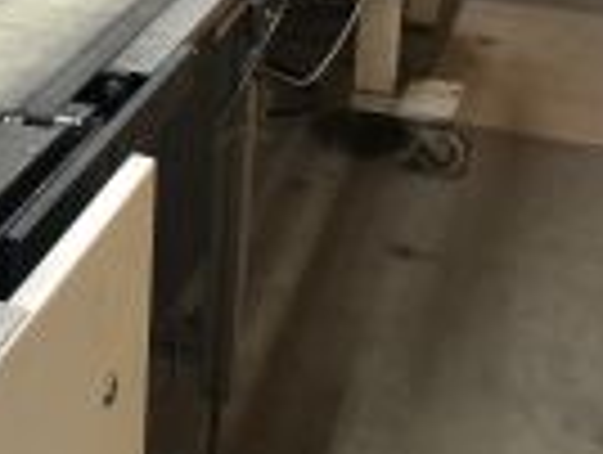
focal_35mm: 80
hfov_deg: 23.2
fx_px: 1396
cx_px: -22
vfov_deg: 17.2
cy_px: -162
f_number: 1.8
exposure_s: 1/30
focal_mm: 4
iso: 25
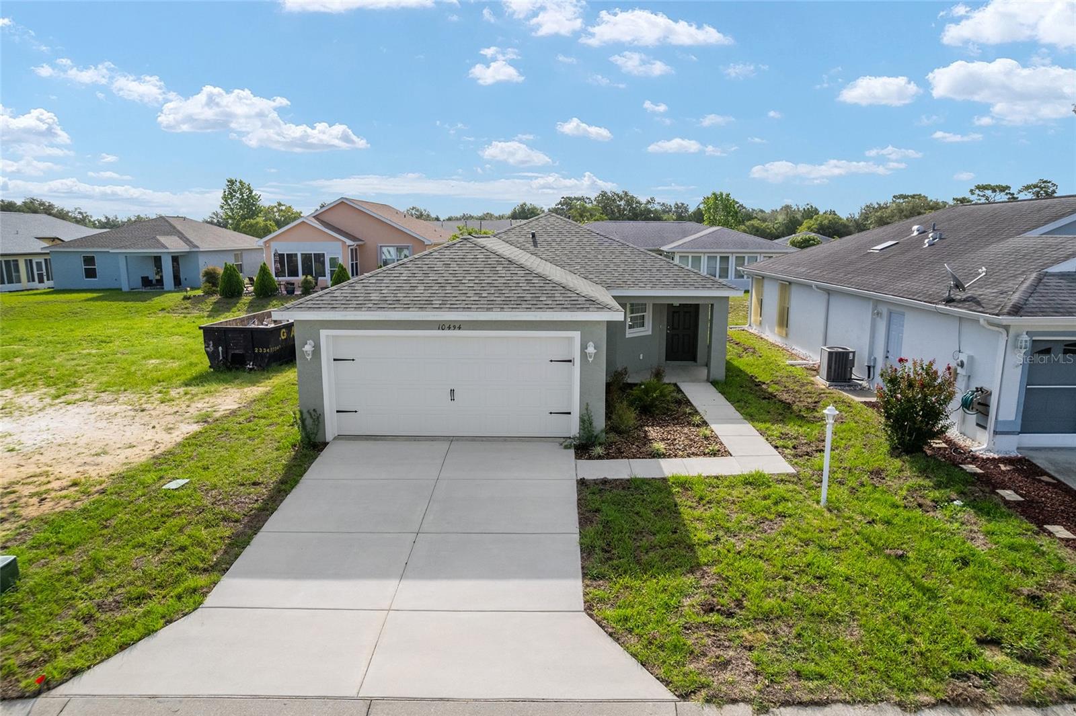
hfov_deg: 78.6
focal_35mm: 22
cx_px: 538
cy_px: 358
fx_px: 657
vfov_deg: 57.2
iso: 100
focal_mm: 8.38
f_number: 2.8
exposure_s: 1/2500
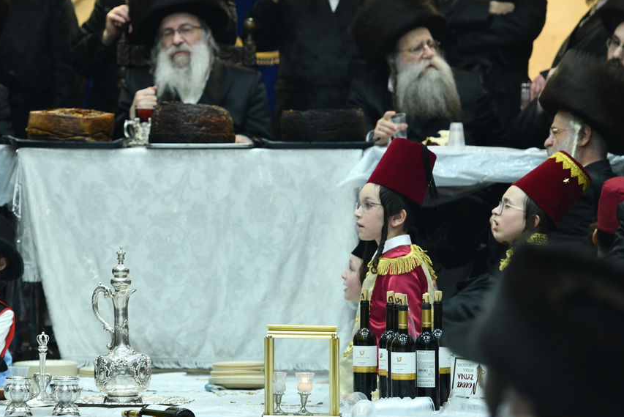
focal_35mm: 238
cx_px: 197
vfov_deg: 5.8
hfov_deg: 8.6
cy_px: 89
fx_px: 4126
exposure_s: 1/200
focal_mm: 145
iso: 800
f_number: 3.2
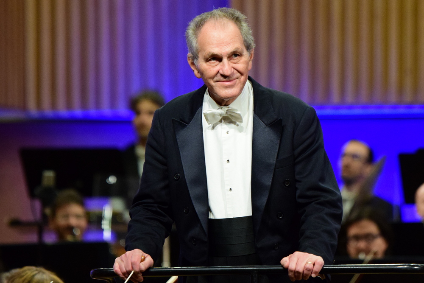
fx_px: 3534
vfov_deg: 4.6
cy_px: 142
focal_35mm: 300
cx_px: 212
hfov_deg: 6.9
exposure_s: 1/320
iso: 2000
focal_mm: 200
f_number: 2.8
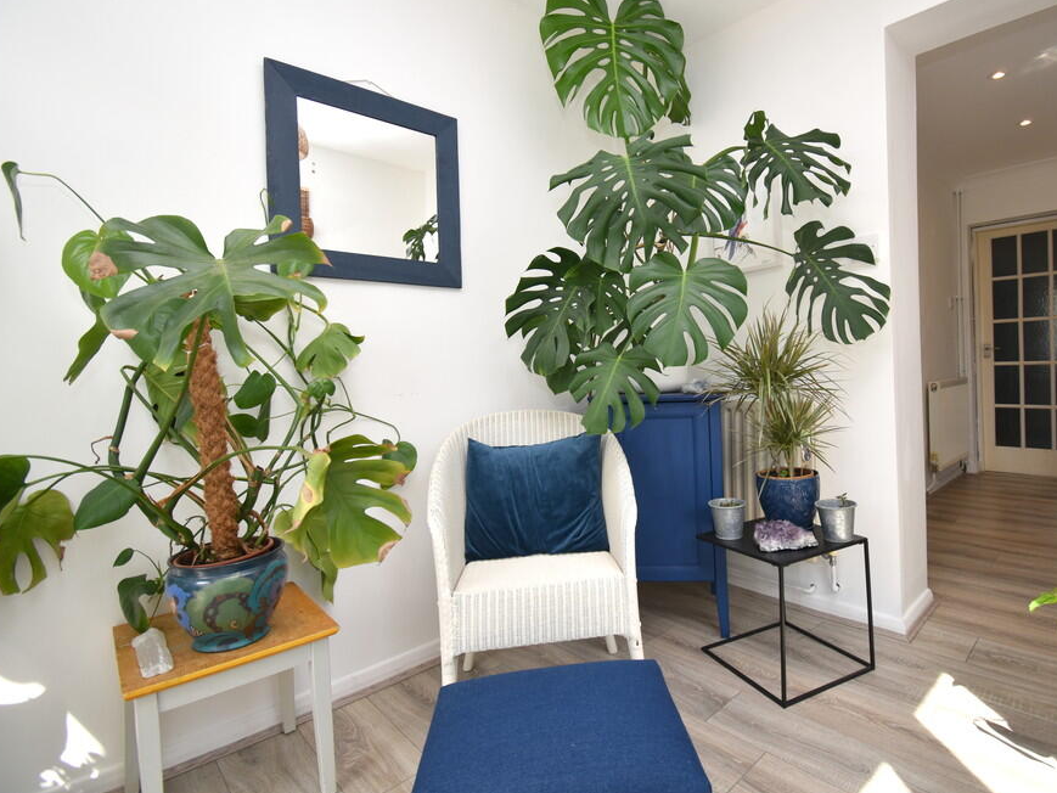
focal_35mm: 17
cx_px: 606
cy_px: 380
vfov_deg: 74.7
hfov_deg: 90.4
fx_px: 519
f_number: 5
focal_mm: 10
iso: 160
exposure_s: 1/200
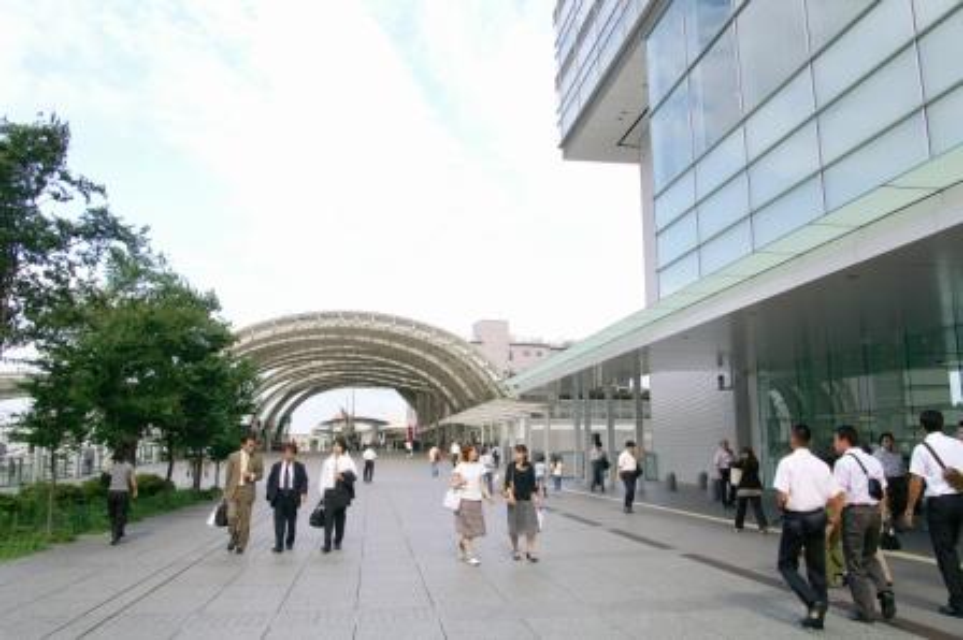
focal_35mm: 27
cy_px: 320
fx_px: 722
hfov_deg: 67.4
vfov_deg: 47.9
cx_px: 482
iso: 200
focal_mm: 18
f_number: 11
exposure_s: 1/125
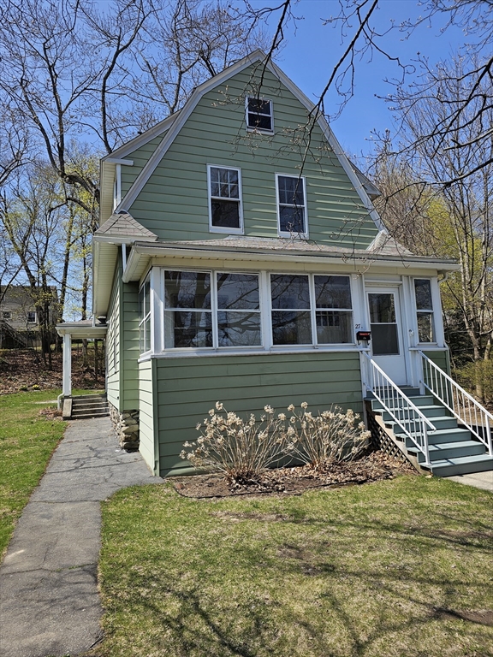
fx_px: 437
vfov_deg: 73.9
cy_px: 328
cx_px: 246
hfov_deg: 58.9
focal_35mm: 23
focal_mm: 6.3
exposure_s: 1/616
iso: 10
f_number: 1.7
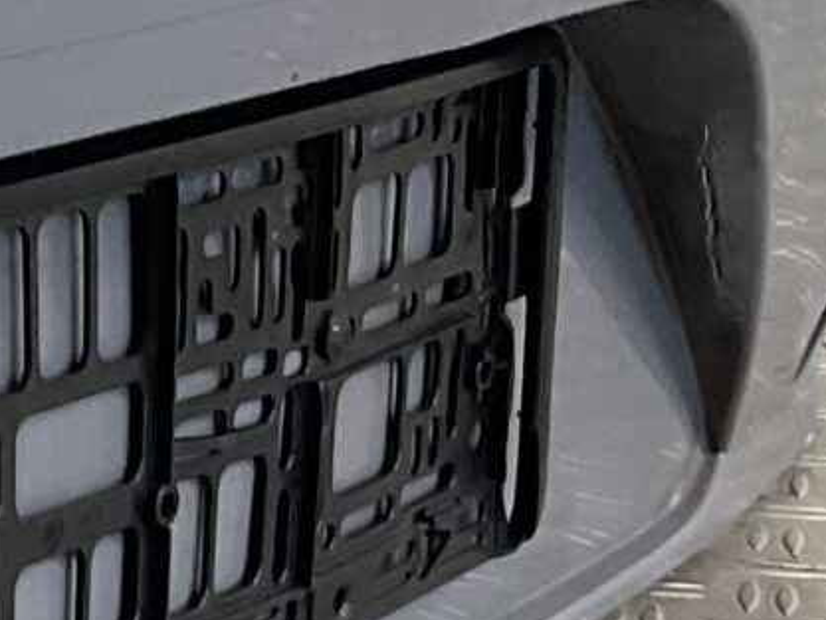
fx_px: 4249
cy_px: 378
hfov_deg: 9.5
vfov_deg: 8.3
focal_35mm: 178
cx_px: -1315
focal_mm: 3
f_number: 1.8
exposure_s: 1/120
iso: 25
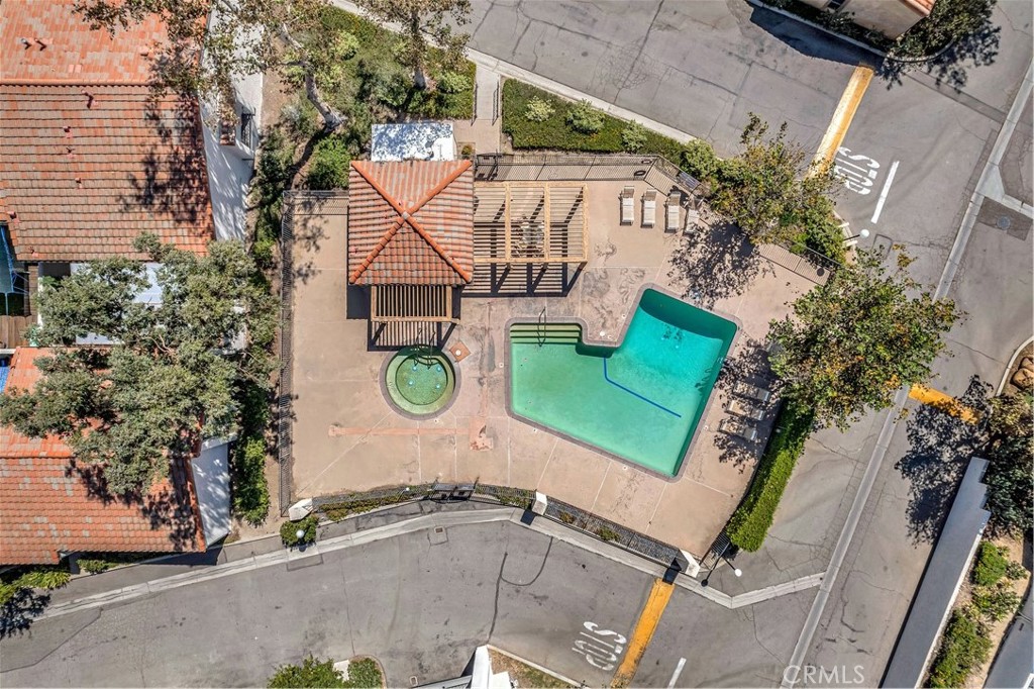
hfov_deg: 78.6
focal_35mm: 22
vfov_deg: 57.2
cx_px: 517
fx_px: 632
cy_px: 344
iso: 100
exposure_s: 1/3200
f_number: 2.8
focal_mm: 8.38
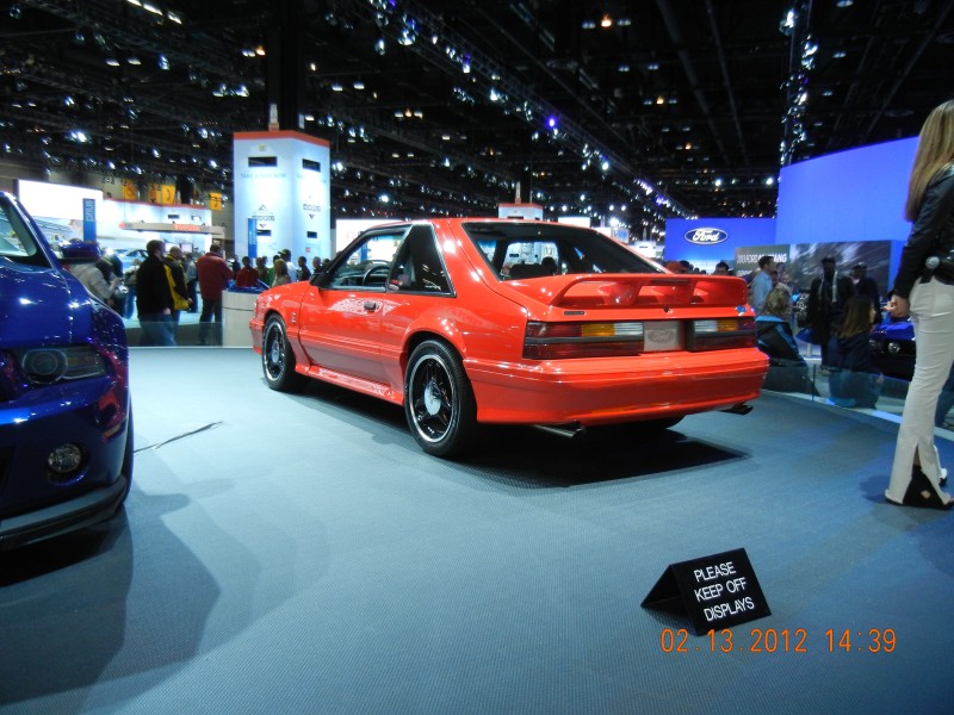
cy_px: 358
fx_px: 827
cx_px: 477
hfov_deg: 60.0
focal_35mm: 30
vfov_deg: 46.8
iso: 400
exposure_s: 1/56.1
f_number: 3.5
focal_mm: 5.4
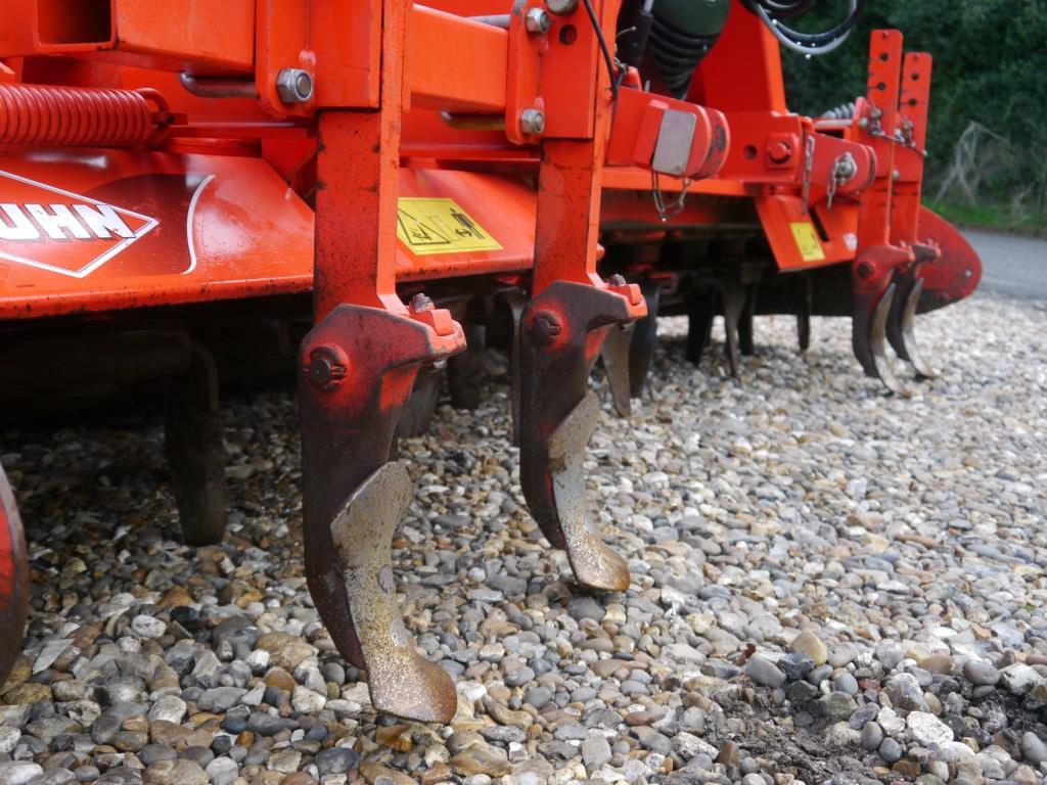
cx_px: 524
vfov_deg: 37.7
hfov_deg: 49.0
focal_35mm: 38
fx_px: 1149
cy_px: 392
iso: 160
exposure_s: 1/100
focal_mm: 19
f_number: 4.5
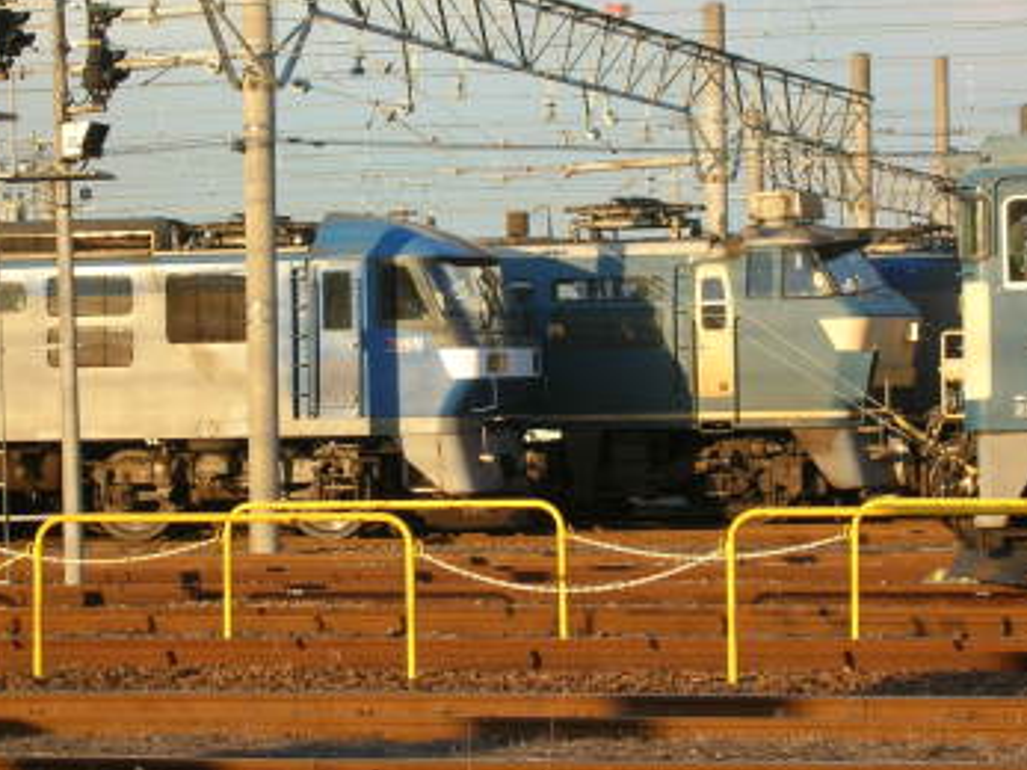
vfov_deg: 10.3
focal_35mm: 144
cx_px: 509
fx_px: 4271
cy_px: 258
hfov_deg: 13.7
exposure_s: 1/116
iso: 50
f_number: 4.8
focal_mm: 16.7
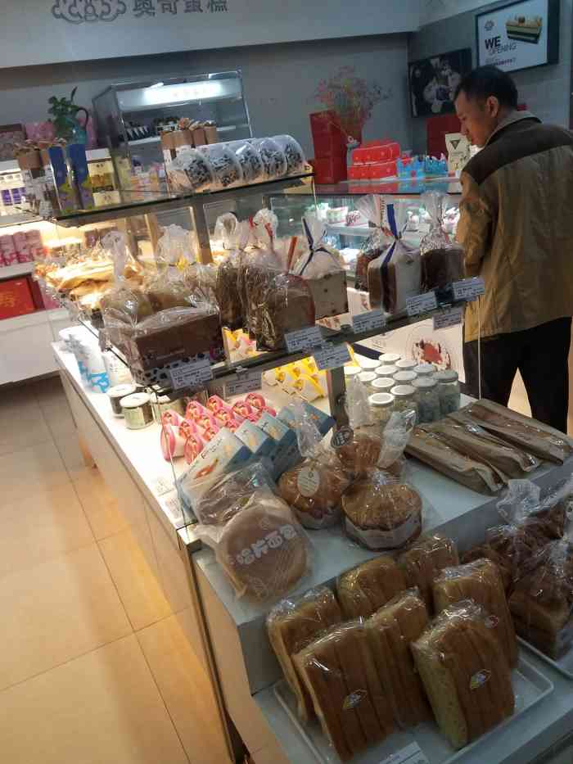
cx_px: 286
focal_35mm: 26
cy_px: 382
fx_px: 574
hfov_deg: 53.1
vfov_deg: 67.3
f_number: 1.7
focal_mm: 4.2
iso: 125
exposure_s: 1/50
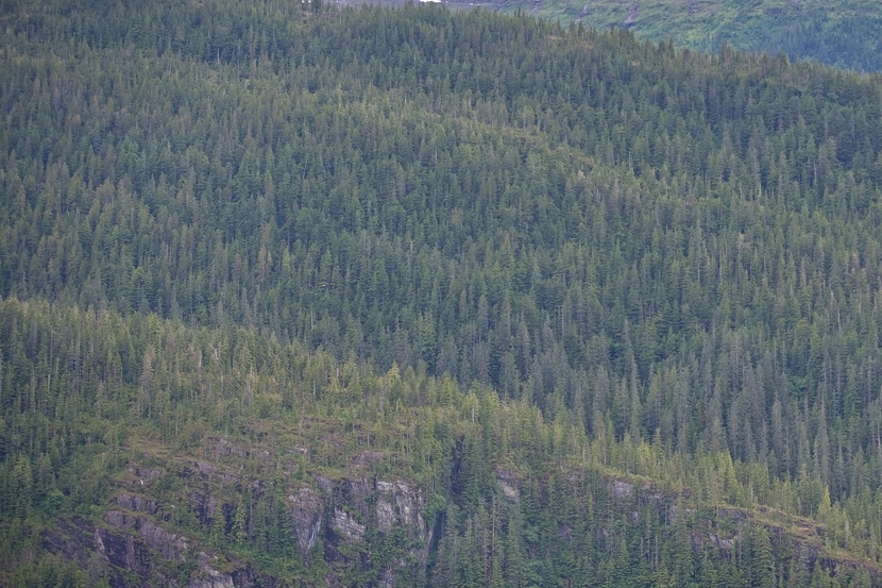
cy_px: 240
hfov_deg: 18.9
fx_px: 2645
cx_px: 614
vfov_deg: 12.7
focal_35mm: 108
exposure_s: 1/160
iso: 160
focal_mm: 70
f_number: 4.5
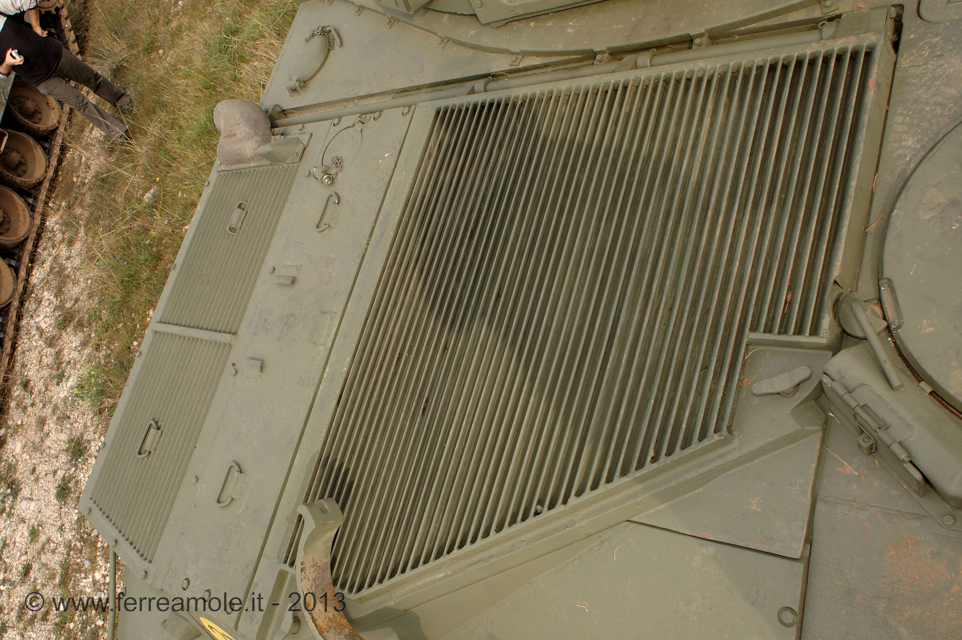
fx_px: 801
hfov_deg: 62.0
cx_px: 481
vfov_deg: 43.5
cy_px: 320
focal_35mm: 30
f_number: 7.1
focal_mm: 20
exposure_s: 1/200
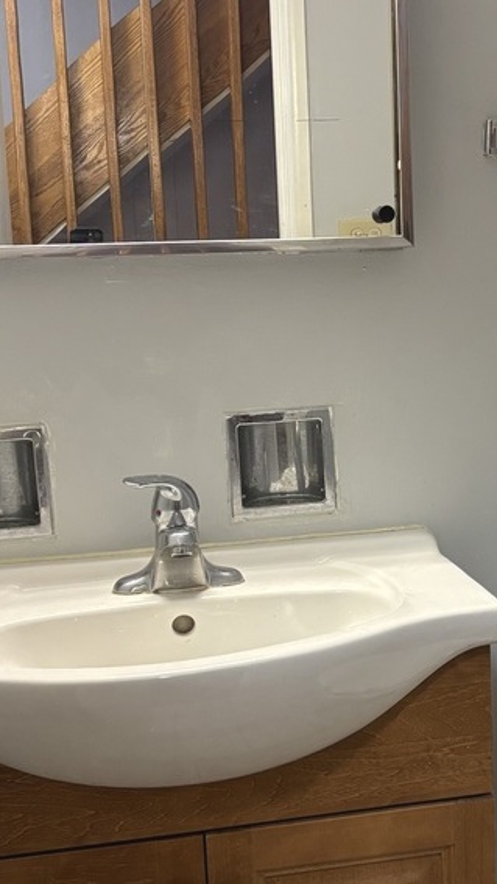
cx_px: 369
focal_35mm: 54
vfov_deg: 38.5
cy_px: 468
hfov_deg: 22.0
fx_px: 1265
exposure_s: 1/60
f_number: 1.6
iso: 160
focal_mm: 5.96
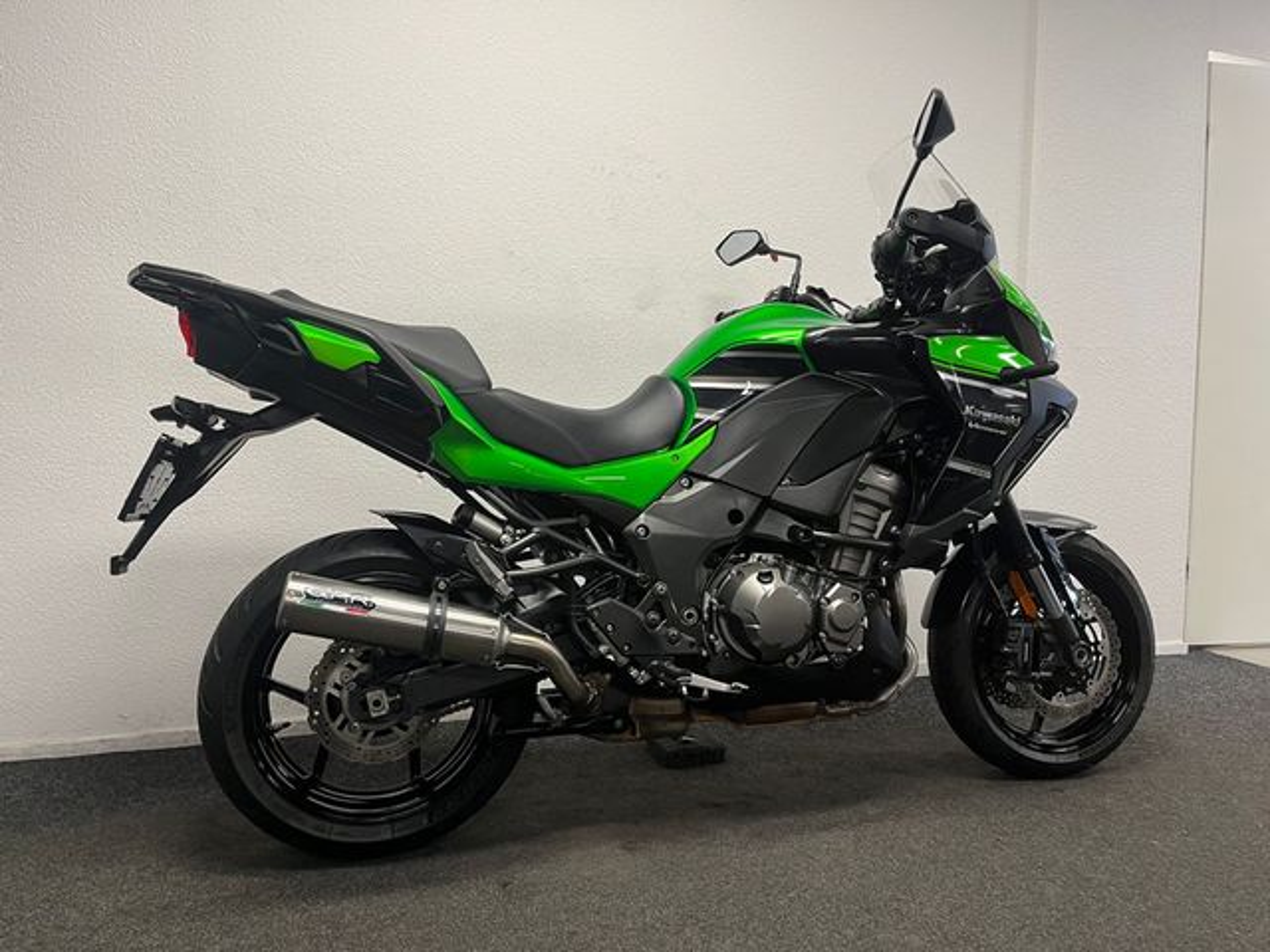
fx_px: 954
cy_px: 476
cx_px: 635
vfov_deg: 53.1
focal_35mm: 26
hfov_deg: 67.3
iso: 64
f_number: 1.6
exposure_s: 1/50
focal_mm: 5.1
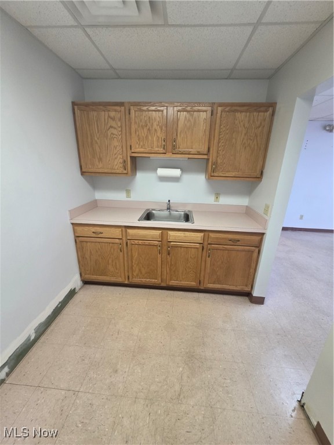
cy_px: 222
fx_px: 167
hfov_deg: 89.9
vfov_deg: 106.2
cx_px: 167
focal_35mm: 13
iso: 200
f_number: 1.9
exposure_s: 1/120
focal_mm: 2.2
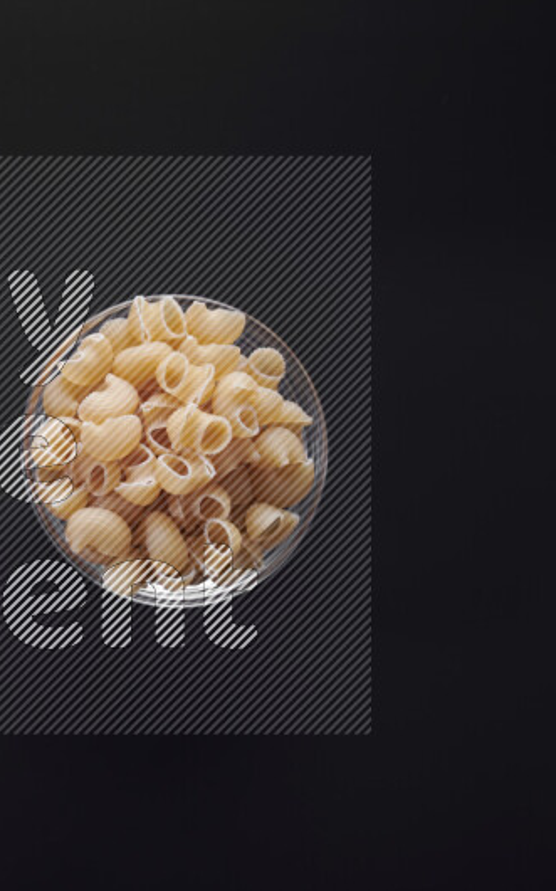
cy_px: 446
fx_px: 1868
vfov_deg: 26.8
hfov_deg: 16.4
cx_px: -49
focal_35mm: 77
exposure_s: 1/100
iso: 100
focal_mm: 50
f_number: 8
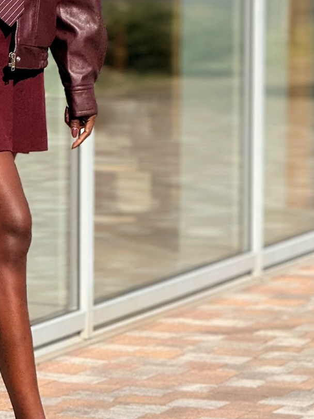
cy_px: 139
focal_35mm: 303
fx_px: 3666
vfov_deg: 6.5
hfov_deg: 4.9
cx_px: 62
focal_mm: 15.66
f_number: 2.8
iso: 50
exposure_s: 1/2024
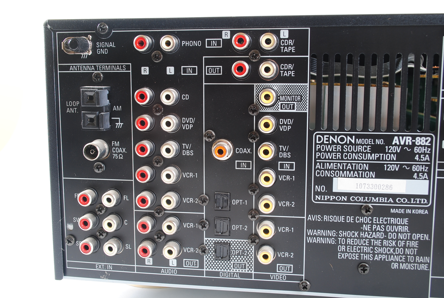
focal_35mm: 42
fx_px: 519
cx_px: 222
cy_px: 149
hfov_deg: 46.3
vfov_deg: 32.0
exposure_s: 1/125
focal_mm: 28
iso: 100
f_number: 7.1
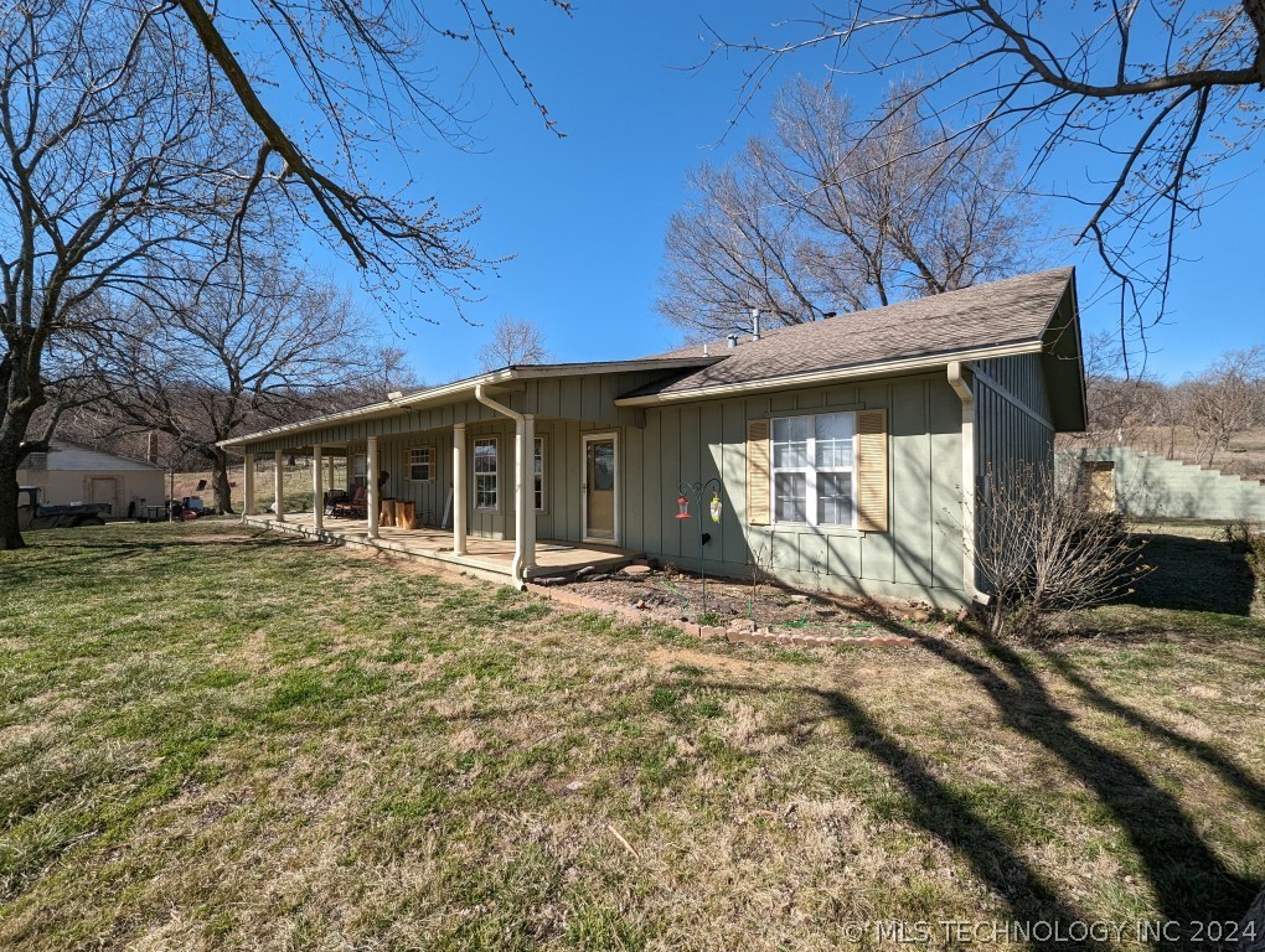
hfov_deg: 106.1
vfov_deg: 90.1
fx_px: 476
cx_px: 632
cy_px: 476
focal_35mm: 13
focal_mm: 1.95
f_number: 2.2
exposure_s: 1/1239
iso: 45
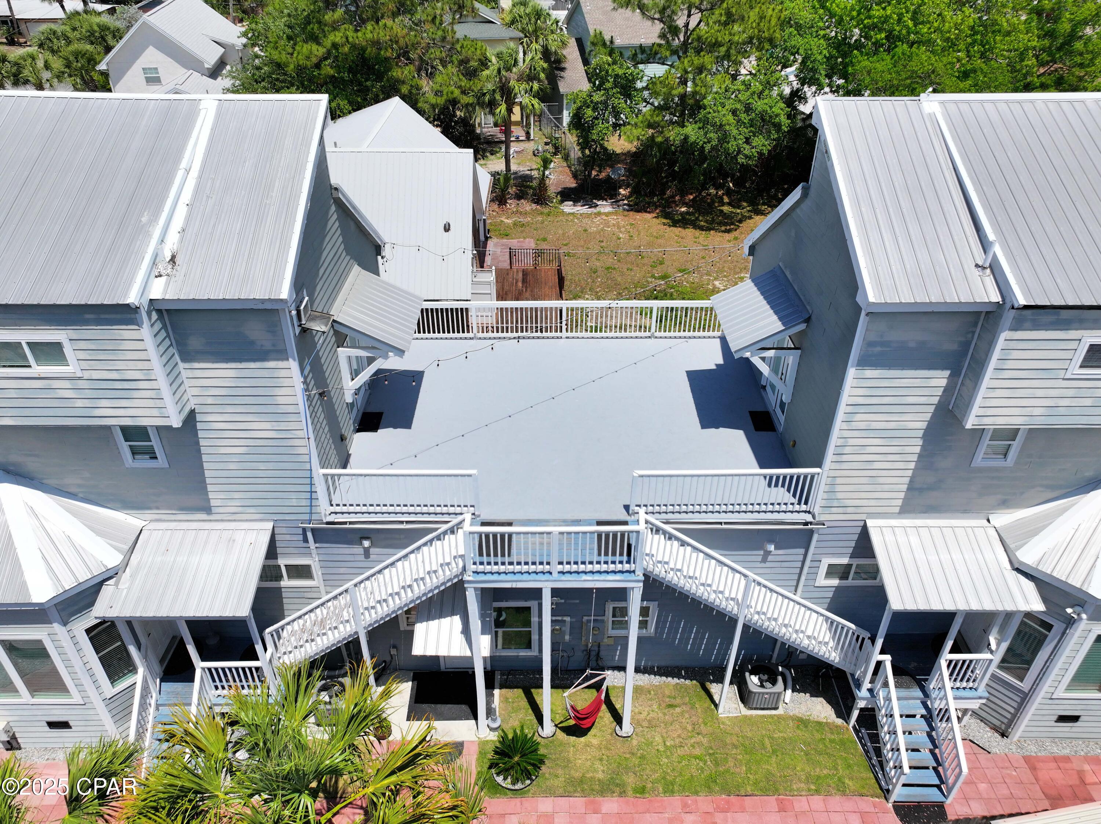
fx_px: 763
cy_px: 412
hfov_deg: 71.6
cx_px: 550
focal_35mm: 24
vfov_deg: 56.8
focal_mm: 12.29
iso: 170
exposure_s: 1/3200
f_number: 2.8
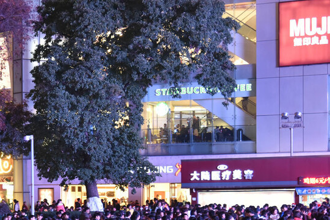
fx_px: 1018
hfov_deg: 17.9
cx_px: -18
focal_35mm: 111
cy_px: 225
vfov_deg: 12.2
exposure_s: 1/30
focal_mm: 50
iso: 2000
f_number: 4
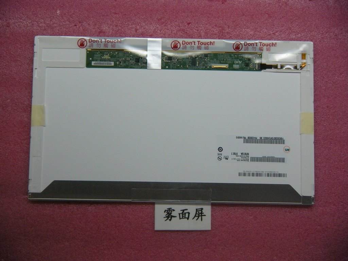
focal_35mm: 44
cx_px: 174
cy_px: 130
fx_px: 442
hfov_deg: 42.9
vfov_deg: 32.9
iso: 182
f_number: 4
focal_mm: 7.4
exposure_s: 1/59.8
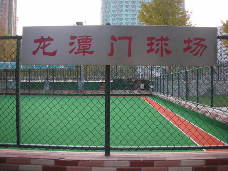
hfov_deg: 52.6
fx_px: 231
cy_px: 86
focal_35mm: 35
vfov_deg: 40.7
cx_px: 114
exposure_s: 1/125
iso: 140
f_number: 2.8
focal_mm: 5.8
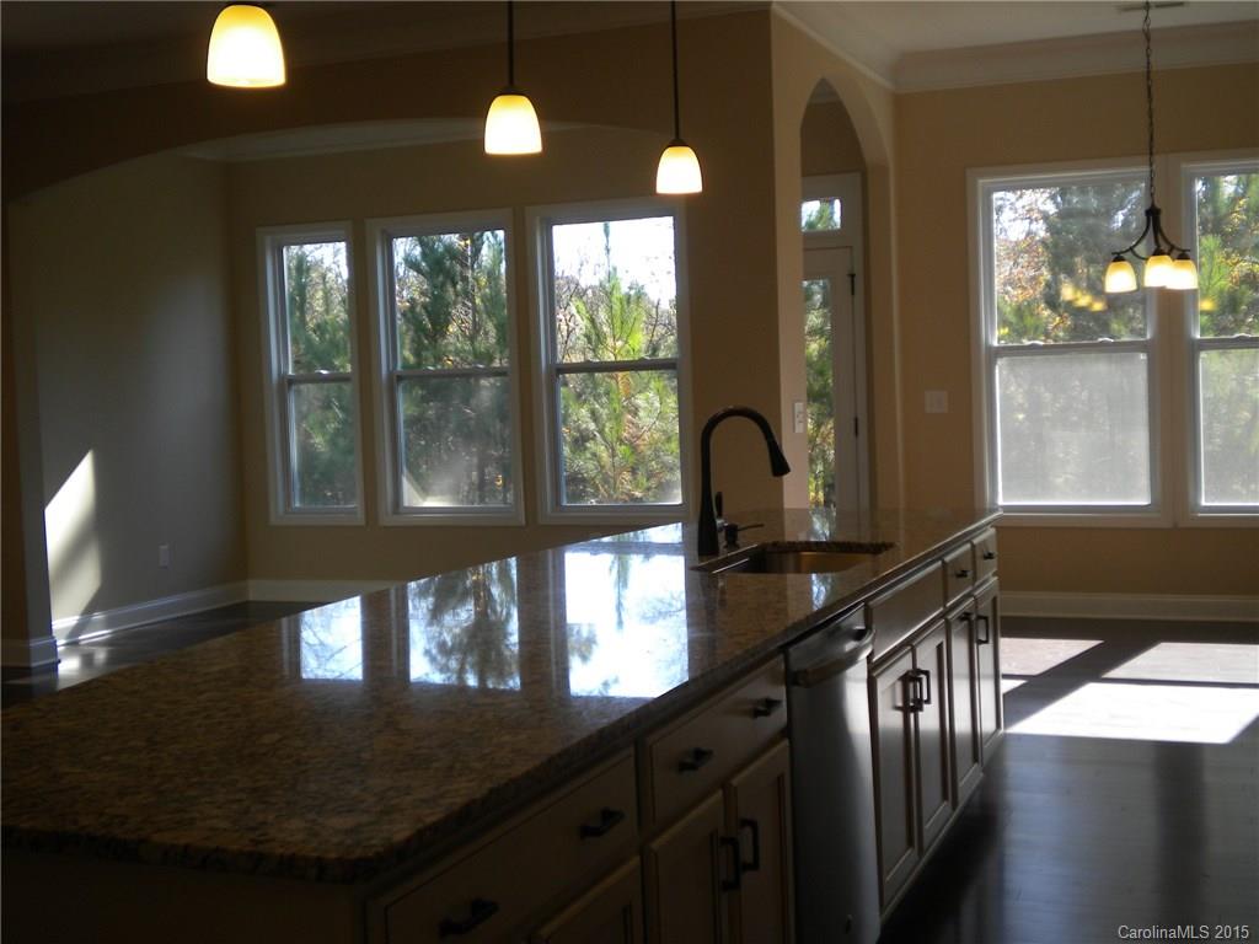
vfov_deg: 35.1
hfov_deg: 45.8
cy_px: 472
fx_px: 1491
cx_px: 630
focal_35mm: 41
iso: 80
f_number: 3.5
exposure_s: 1/88.7
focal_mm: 7.4
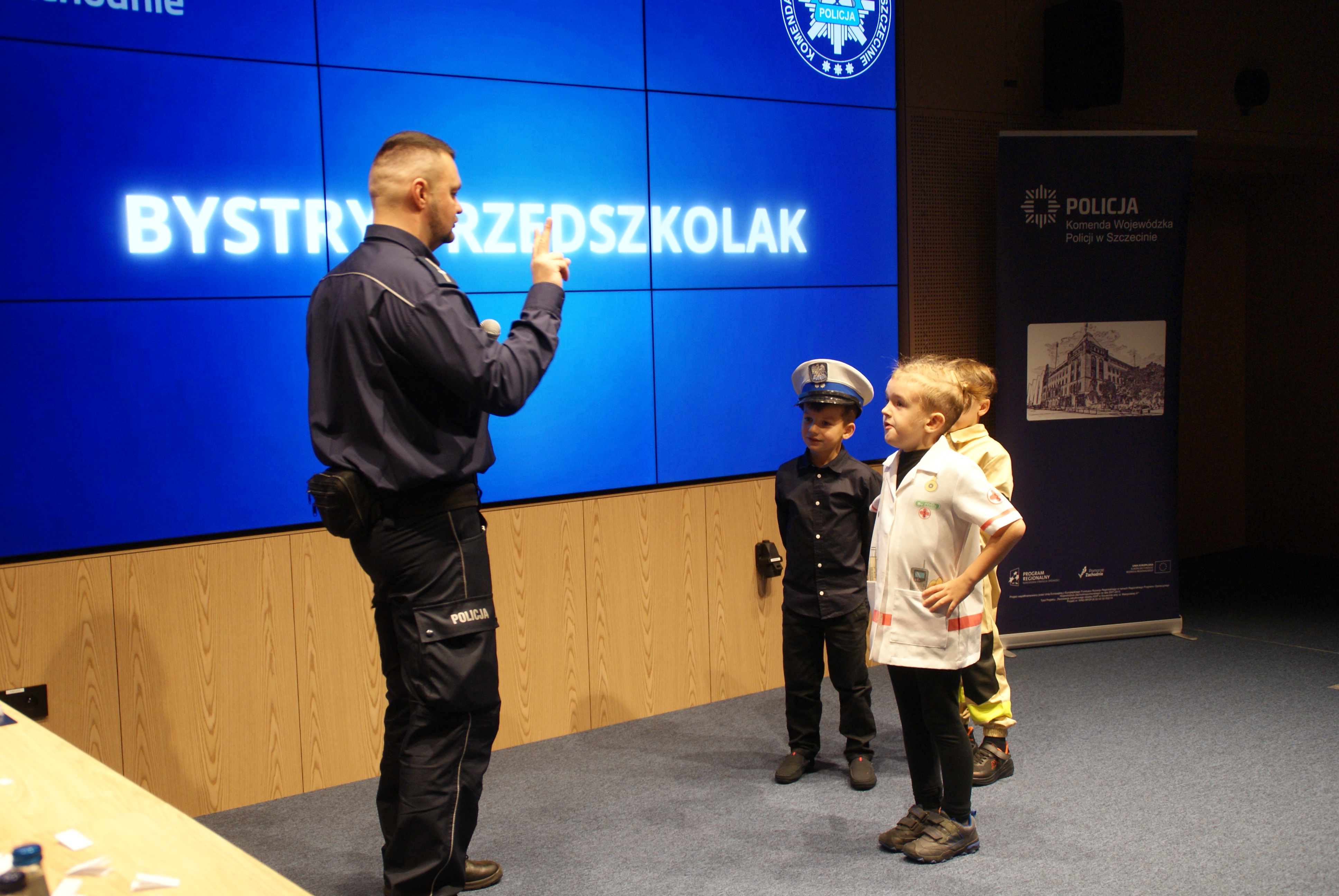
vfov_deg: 32.0
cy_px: 448
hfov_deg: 46.3
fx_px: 1564
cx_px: 670
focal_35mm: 42
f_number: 3.5
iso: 400
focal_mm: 28
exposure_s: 1/40
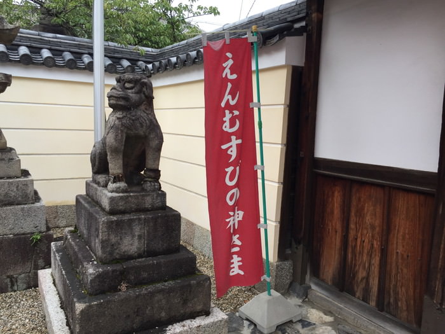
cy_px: 167
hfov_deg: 61.7
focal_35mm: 29
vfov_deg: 48.2
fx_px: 373
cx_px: 222
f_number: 2.2
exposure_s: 1/120
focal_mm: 4.15
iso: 40
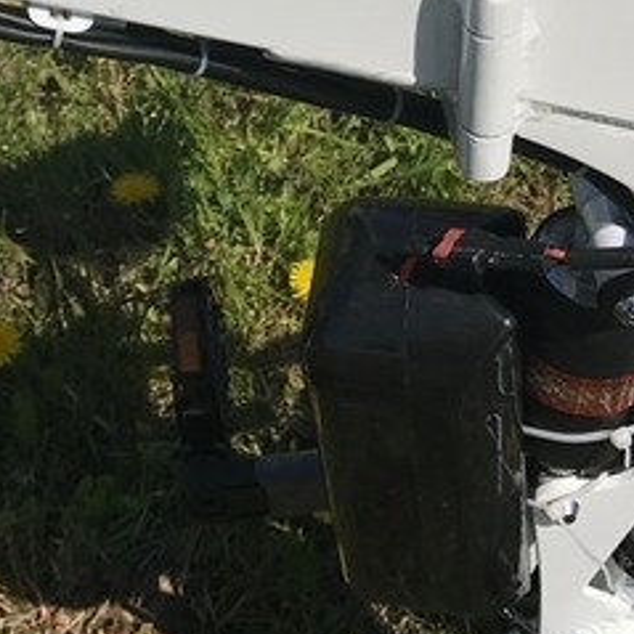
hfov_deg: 20.6
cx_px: 103
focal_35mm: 83
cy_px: 5
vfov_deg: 20.3
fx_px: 1720
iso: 20
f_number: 1.8
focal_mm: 3.99
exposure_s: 1/5051
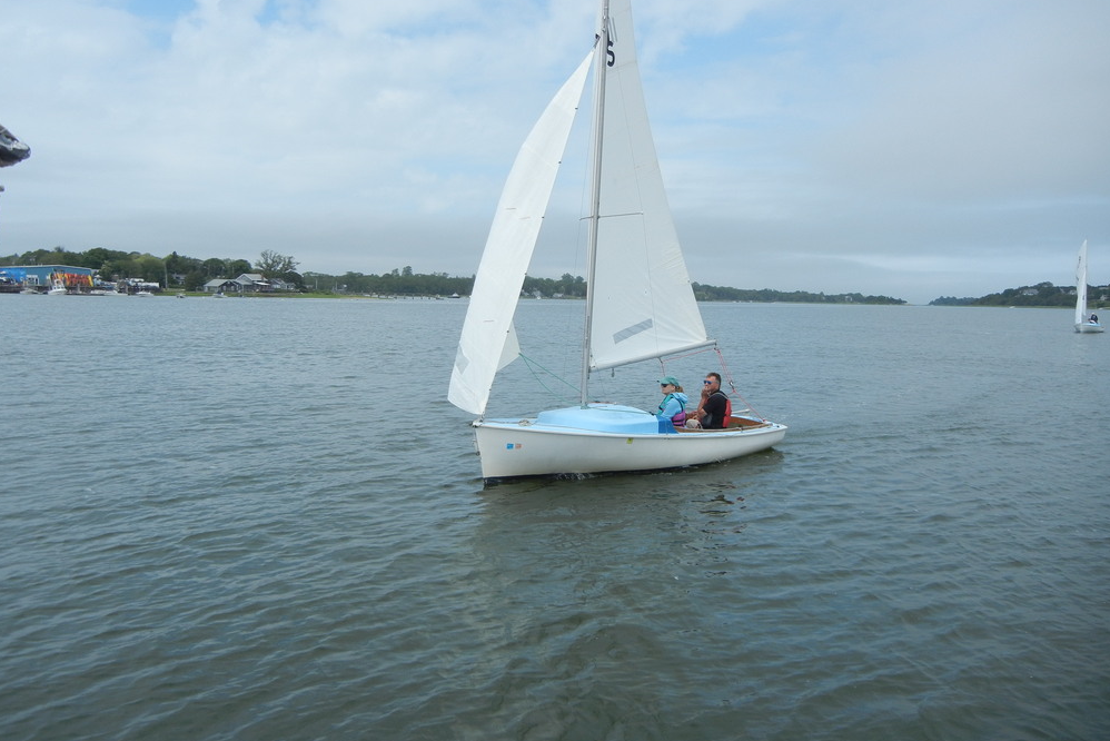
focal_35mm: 32
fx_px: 987
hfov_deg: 58.7
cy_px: 375
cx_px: 563
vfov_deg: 41.1
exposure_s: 1/572
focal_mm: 5.4
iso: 160
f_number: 7
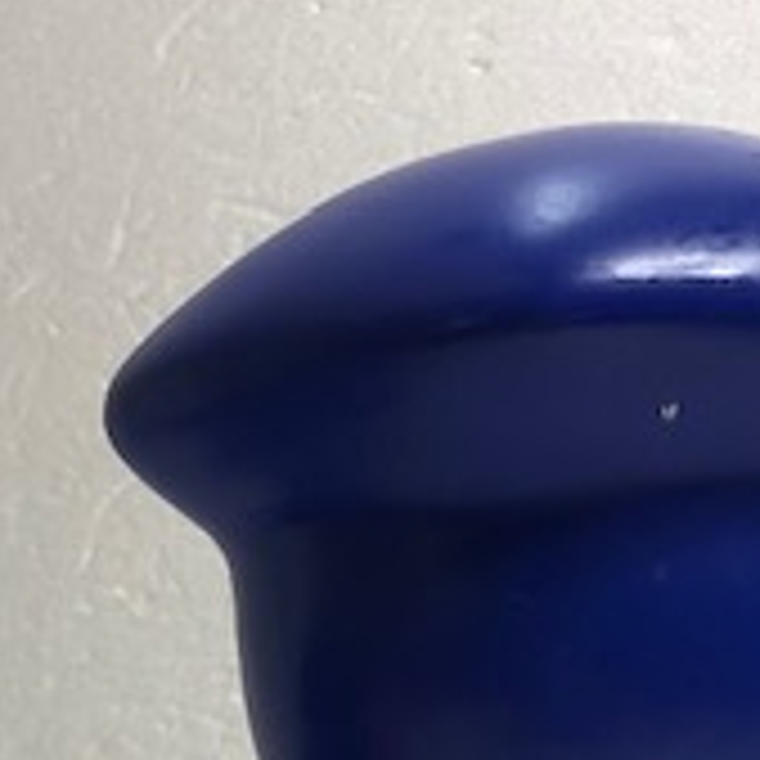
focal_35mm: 94
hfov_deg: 18.3
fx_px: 2335
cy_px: 1120
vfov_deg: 16.9
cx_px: 139
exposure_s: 1/17
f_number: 1.8
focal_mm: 4
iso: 40
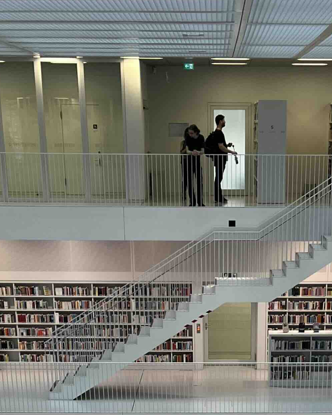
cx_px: 241
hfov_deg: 18.8
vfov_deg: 20.9
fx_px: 995
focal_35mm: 81
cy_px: 575
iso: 100
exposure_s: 1/119
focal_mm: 5.1
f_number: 1.6
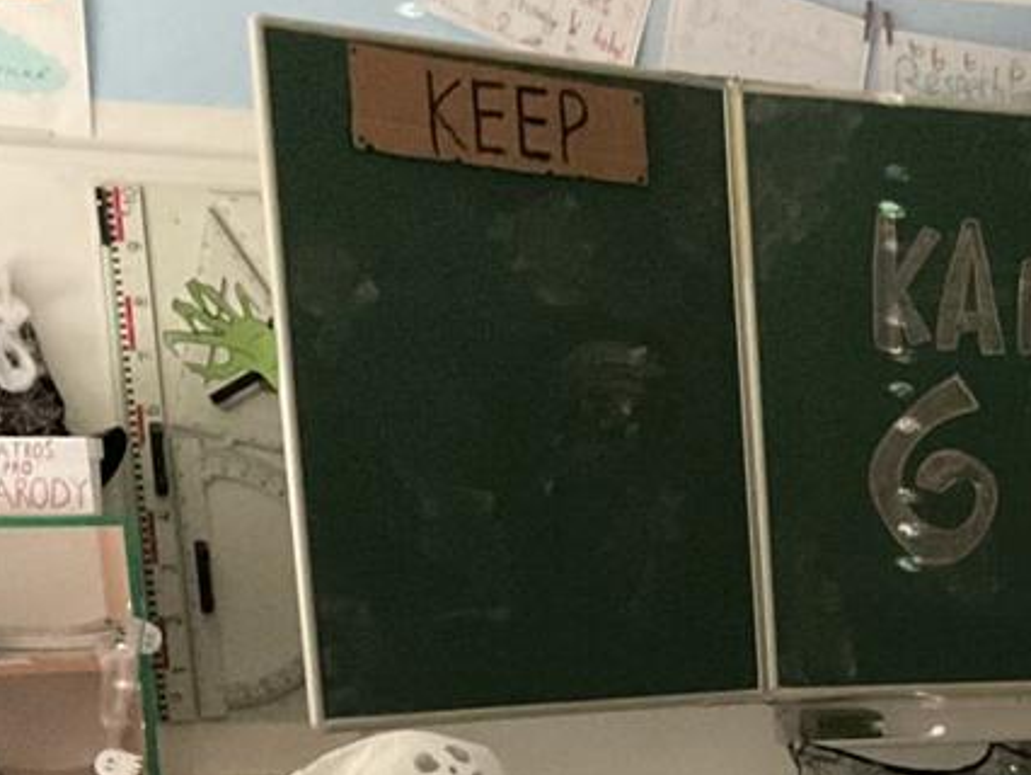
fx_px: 2712
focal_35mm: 91
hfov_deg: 19.0
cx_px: 1530
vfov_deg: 15.2
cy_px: 1112
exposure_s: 1/25
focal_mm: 3
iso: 500
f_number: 1.8
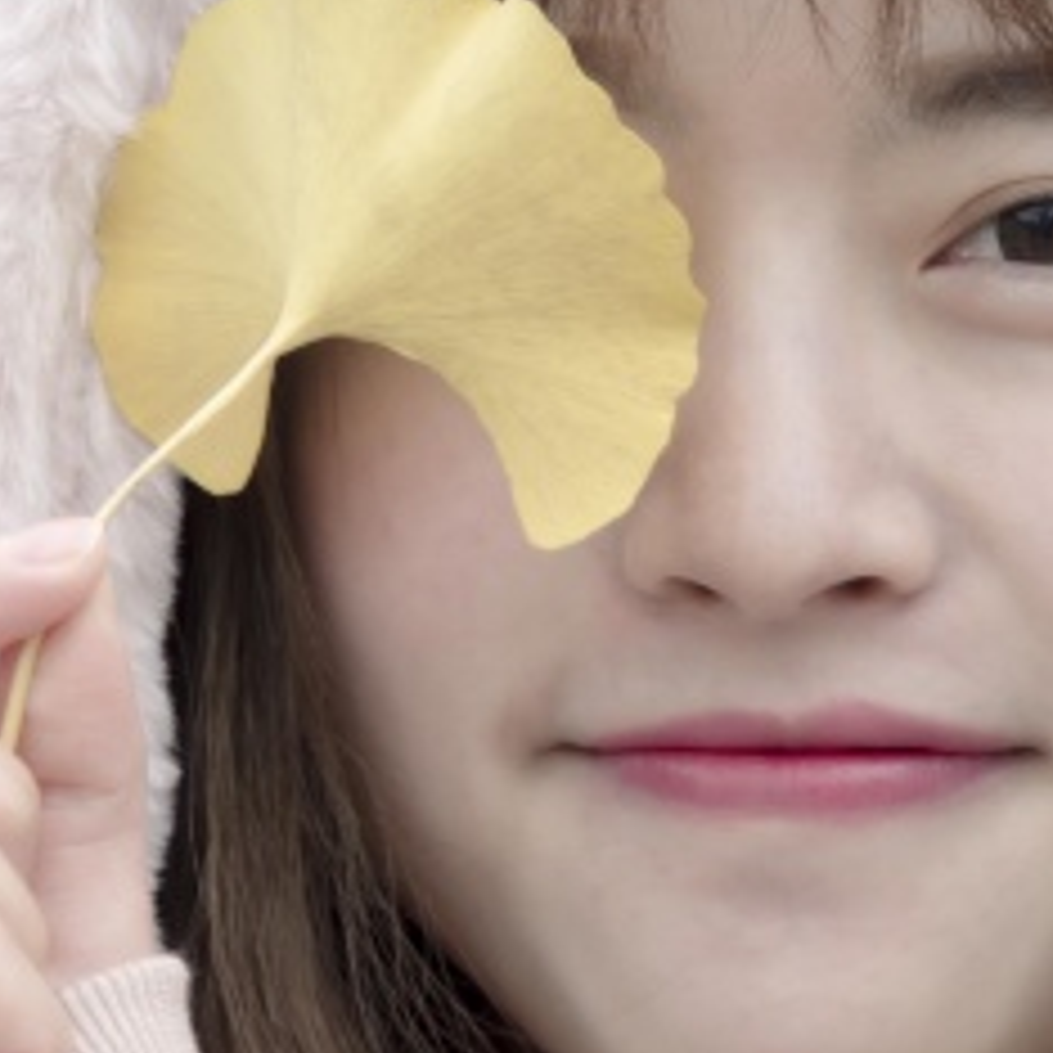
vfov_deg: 3.8
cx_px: 1089
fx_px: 15728
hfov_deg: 3.8
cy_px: 808
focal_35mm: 457
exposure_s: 1/160
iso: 100
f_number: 4
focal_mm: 105
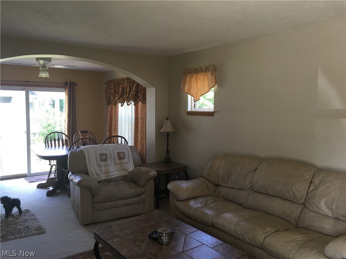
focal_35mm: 29
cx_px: 173
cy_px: 130
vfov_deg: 48.2
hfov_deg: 61.7
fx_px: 290
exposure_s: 1/30
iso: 25
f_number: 2.2
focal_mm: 4.15
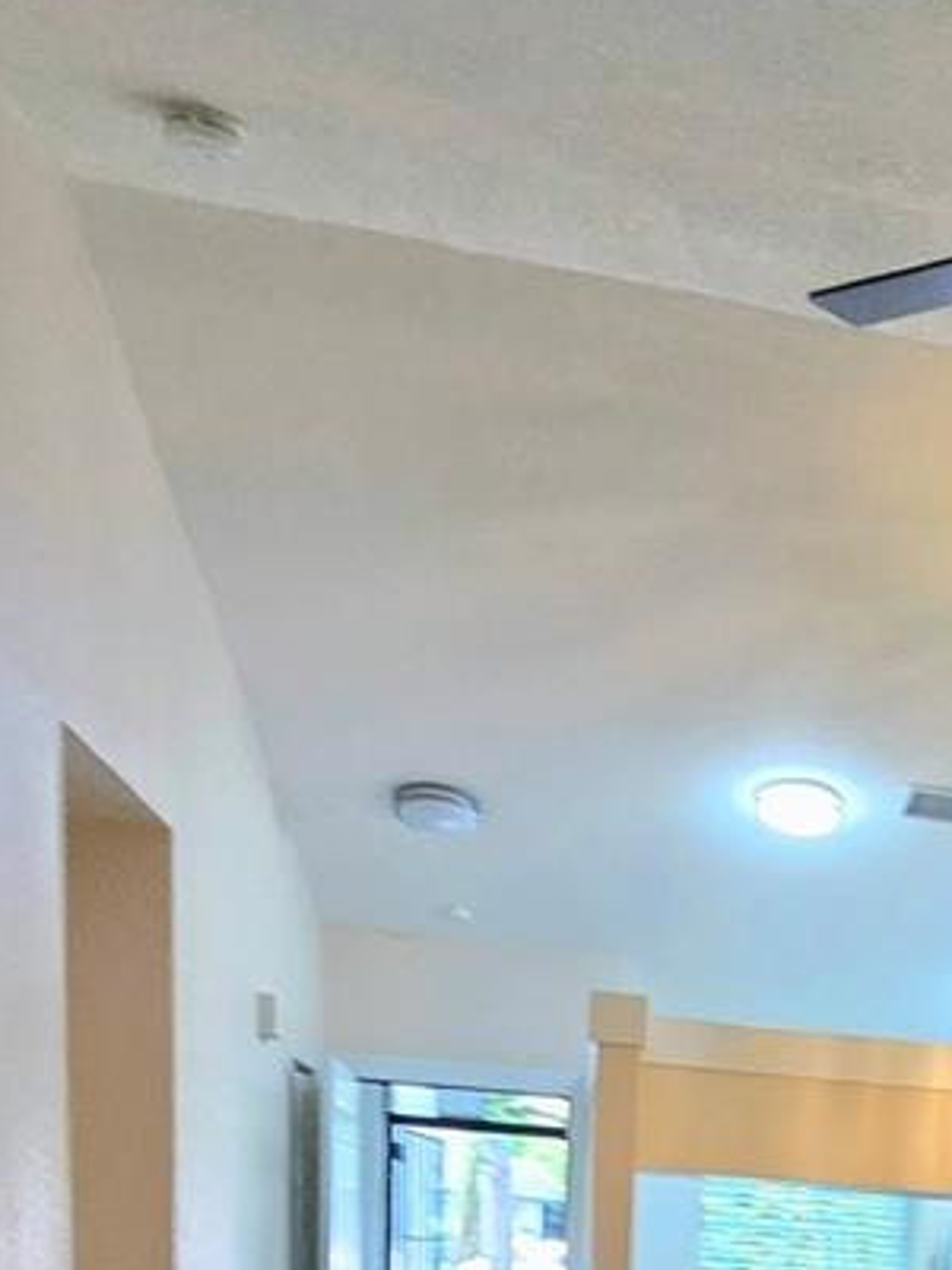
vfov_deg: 35.0
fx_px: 1430
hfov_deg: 33.5
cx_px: 963
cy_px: 1610
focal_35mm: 39
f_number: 2.2
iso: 250
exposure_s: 1/60
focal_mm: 2.2
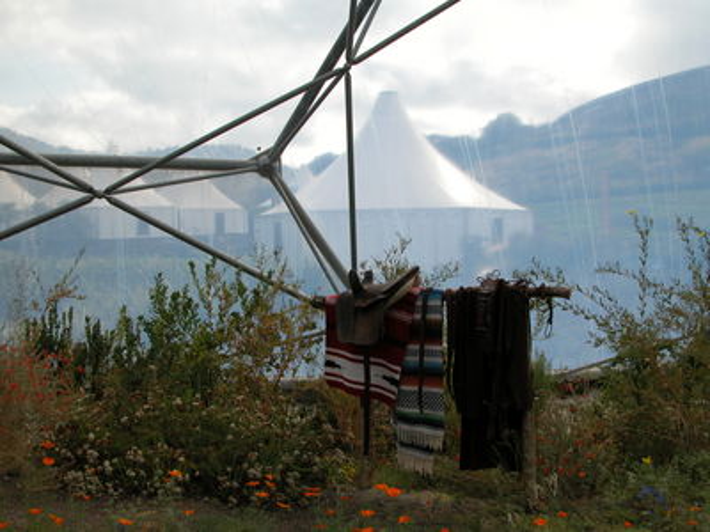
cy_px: 266
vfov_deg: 40.7
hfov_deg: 52.6
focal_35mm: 35
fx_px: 718
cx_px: 355
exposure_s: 1/289
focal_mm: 8.9
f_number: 6.3
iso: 100
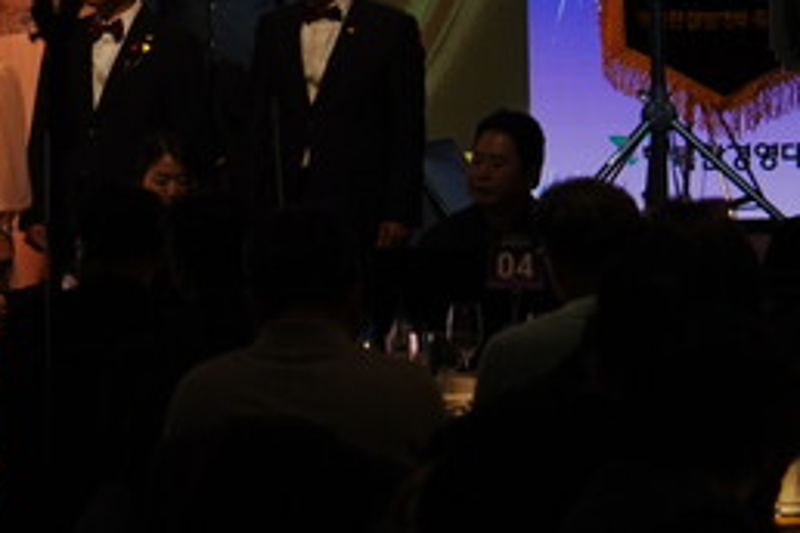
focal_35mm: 323
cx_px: -564
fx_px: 7177
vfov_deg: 4.2
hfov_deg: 6.3
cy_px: -169
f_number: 2.8
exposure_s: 1/125
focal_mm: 65
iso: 200
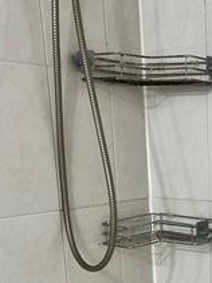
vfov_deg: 23.9
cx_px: 220
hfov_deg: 19.2
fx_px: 605
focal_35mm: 74
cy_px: 341
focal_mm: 5.1
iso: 100
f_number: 1.6
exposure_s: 1/120
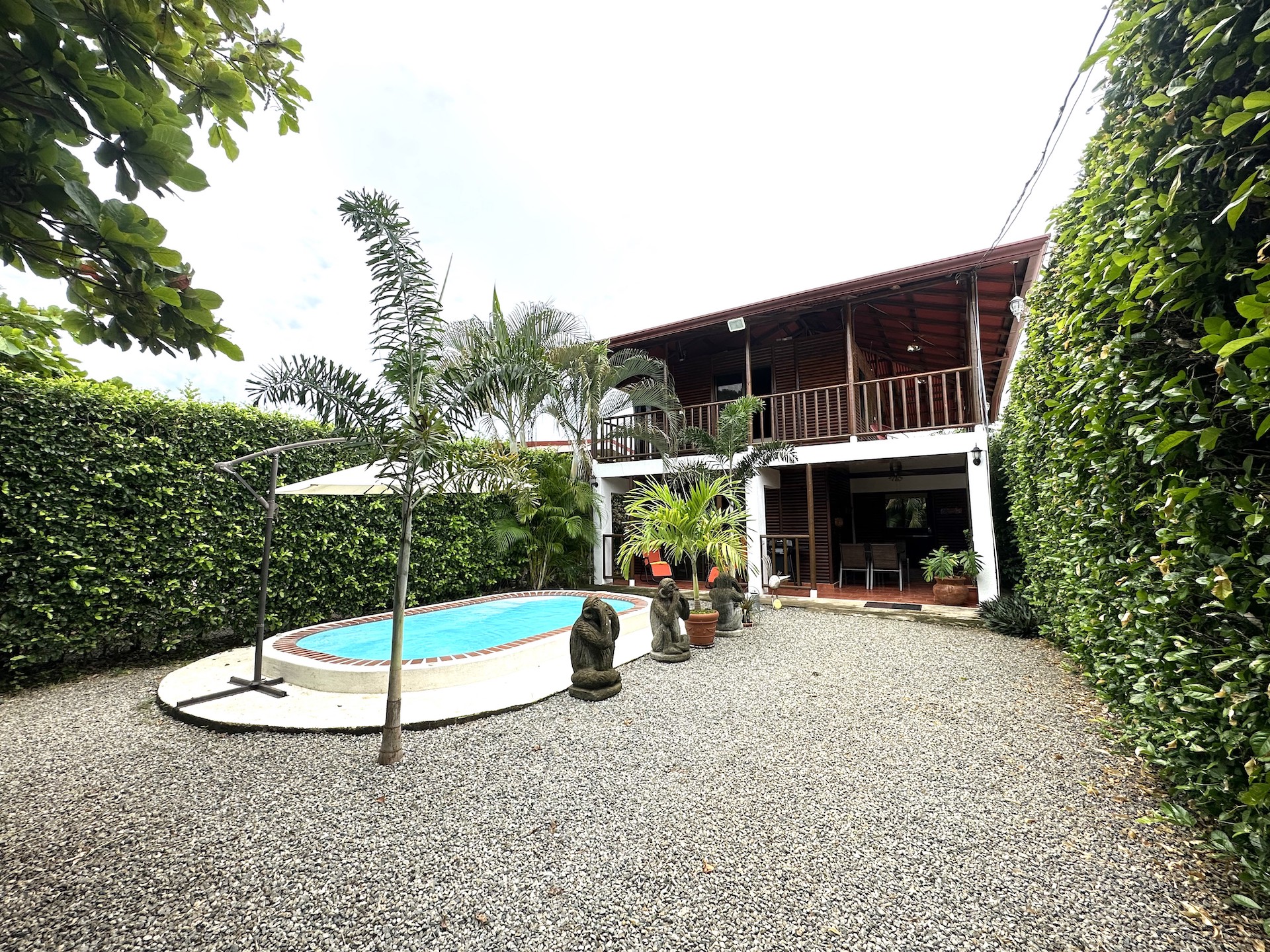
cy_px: 476
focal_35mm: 14
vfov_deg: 85.7
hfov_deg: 102.1
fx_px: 514
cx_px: 635
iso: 40
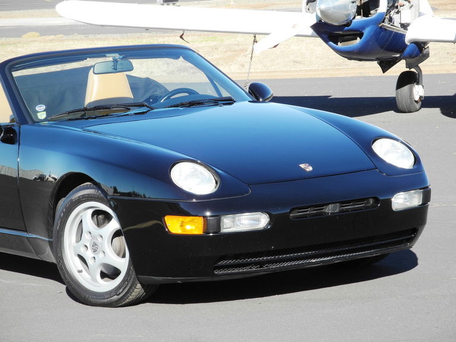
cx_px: 228
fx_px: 2015
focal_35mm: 153
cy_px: 171
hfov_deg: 12.9
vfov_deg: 9.7
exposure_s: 1/304
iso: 100
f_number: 5
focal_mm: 32.6
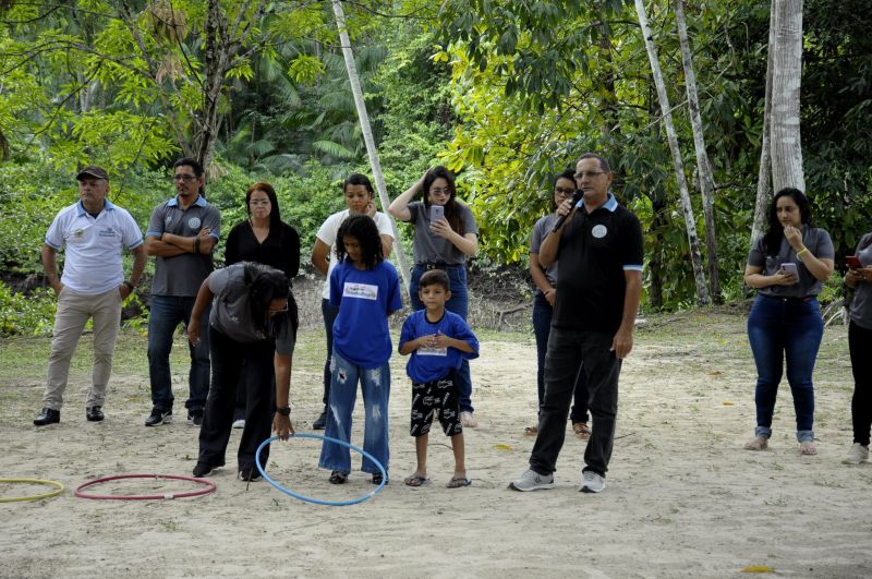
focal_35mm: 84
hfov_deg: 24.2
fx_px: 2032
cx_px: 436
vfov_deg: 16.2
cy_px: 290
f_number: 5
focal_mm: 56
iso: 640
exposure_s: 1/400
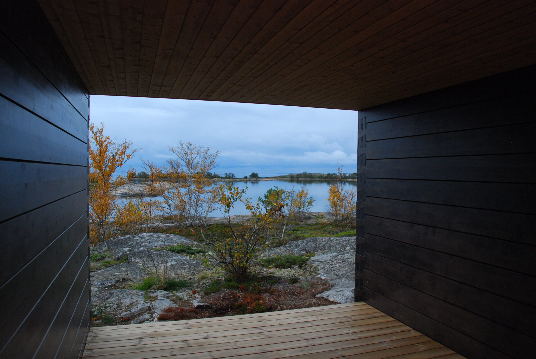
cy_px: 180
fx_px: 403
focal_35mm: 27
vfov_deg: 48.1
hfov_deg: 67.3
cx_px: 268
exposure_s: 1/320
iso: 400
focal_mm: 18
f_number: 9
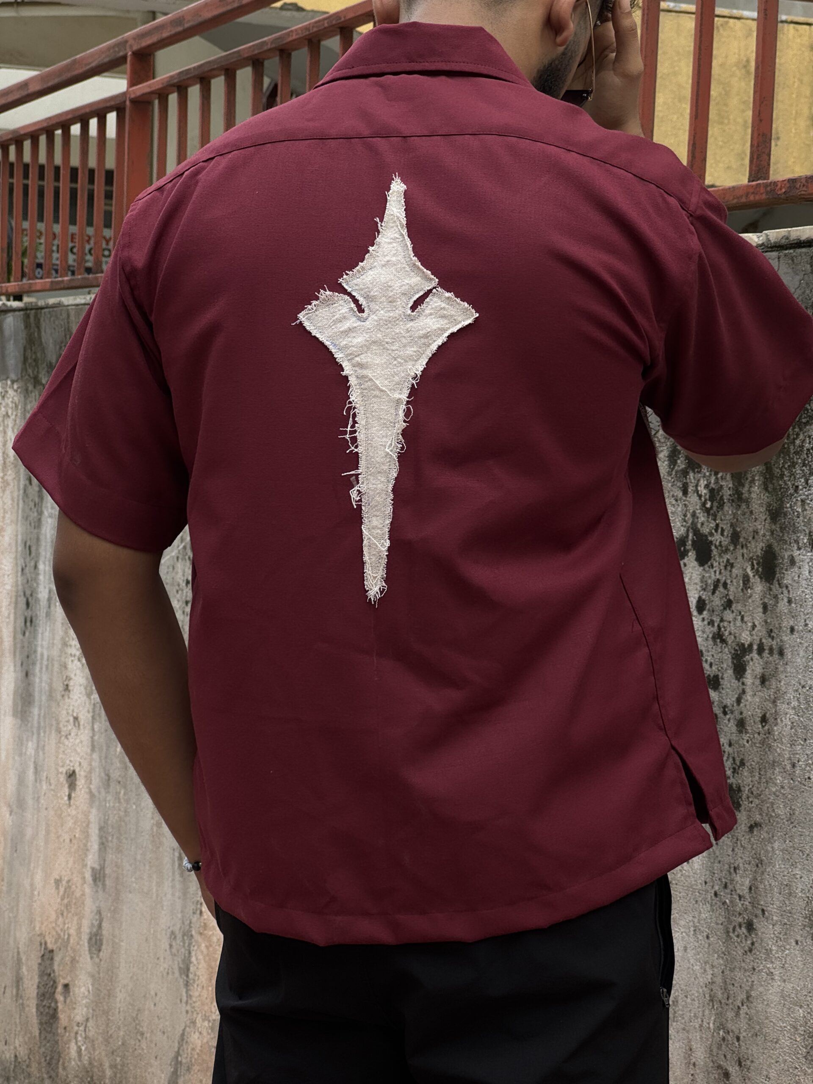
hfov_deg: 19.1
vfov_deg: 25.3
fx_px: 2411
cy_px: 542
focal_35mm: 77
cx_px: 406
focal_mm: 9
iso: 25
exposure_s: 1/210
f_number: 2.8
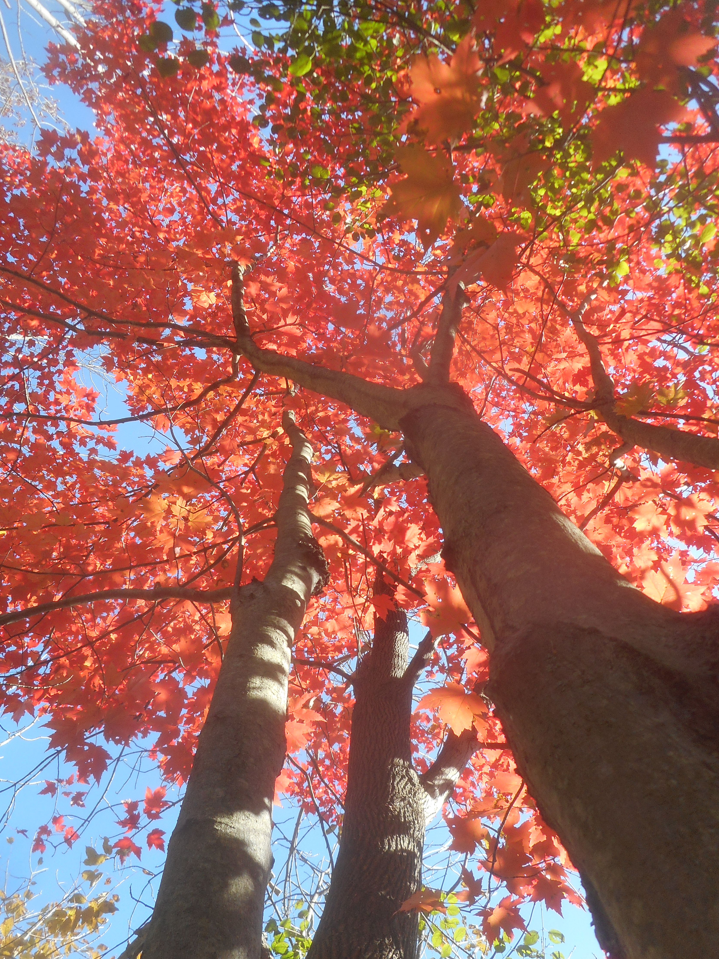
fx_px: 803
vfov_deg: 61.6
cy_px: 507
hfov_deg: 48.2
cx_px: 350
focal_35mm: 29
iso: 80
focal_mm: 4.5
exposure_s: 1/125
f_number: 3.7
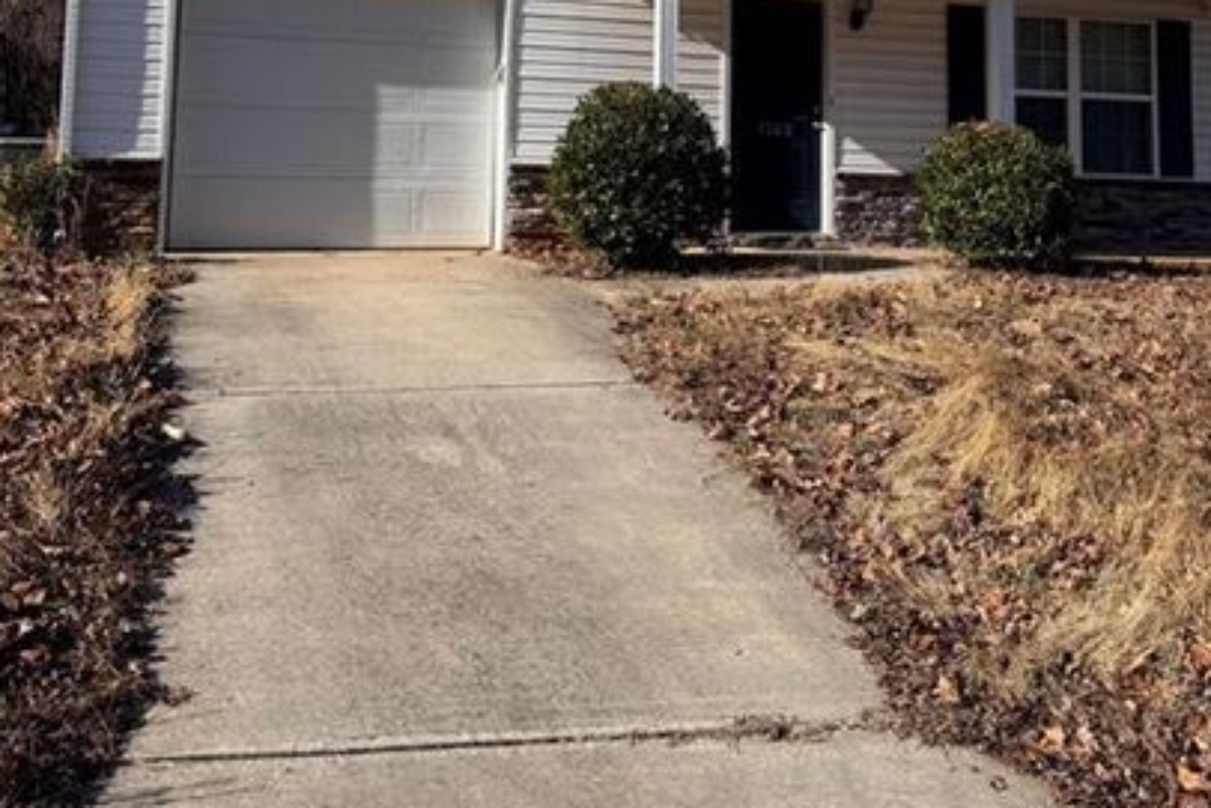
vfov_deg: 30.9
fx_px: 1380
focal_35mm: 41
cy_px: 58
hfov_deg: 47.1
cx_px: 722
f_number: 1.78
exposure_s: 1/4608
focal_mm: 6.76
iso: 80
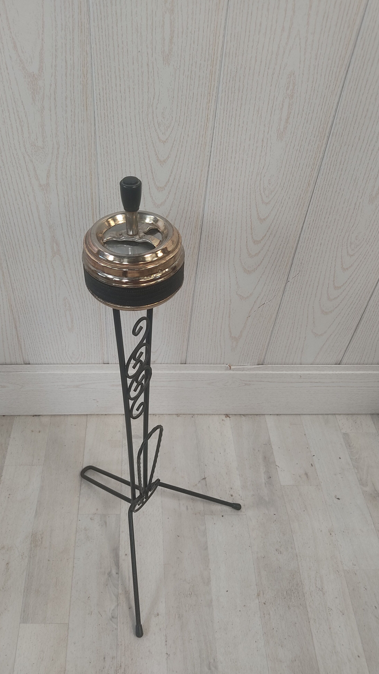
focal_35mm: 29
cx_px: 149
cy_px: 334
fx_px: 518
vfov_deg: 66.1
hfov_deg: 40.0
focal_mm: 4.74
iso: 204
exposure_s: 1/50
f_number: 1.79
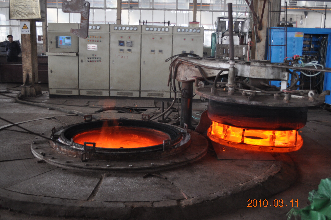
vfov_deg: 34.1
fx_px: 358
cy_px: 110
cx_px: 166
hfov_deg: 49.6
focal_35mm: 39
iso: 720
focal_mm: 26
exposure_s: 1/60
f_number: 4.2
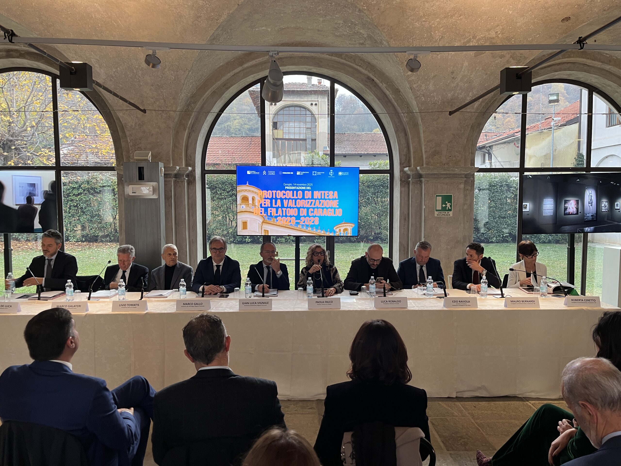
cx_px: 310
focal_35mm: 26
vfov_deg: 53.1
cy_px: 233
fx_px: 466
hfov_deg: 67.3
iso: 125
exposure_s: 1/78
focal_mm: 5.1
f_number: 1.6
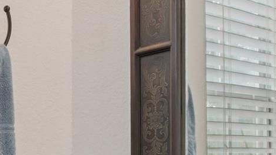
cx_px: -30
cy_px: 172
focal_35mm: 69
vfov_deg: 16.9
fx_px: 505
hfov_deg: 27.8
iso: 400
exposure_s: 1/30
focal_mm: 10
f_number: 8
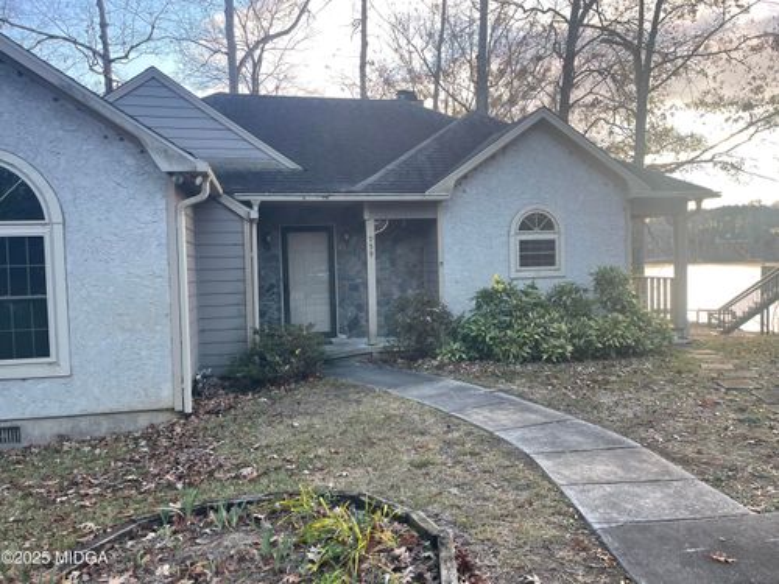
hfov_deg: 69.4
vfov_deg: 54.9
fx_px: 563
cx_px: 390
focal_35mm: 25
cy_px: 292
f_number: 1.6
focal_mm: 5.1
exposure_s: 1/174
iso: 32
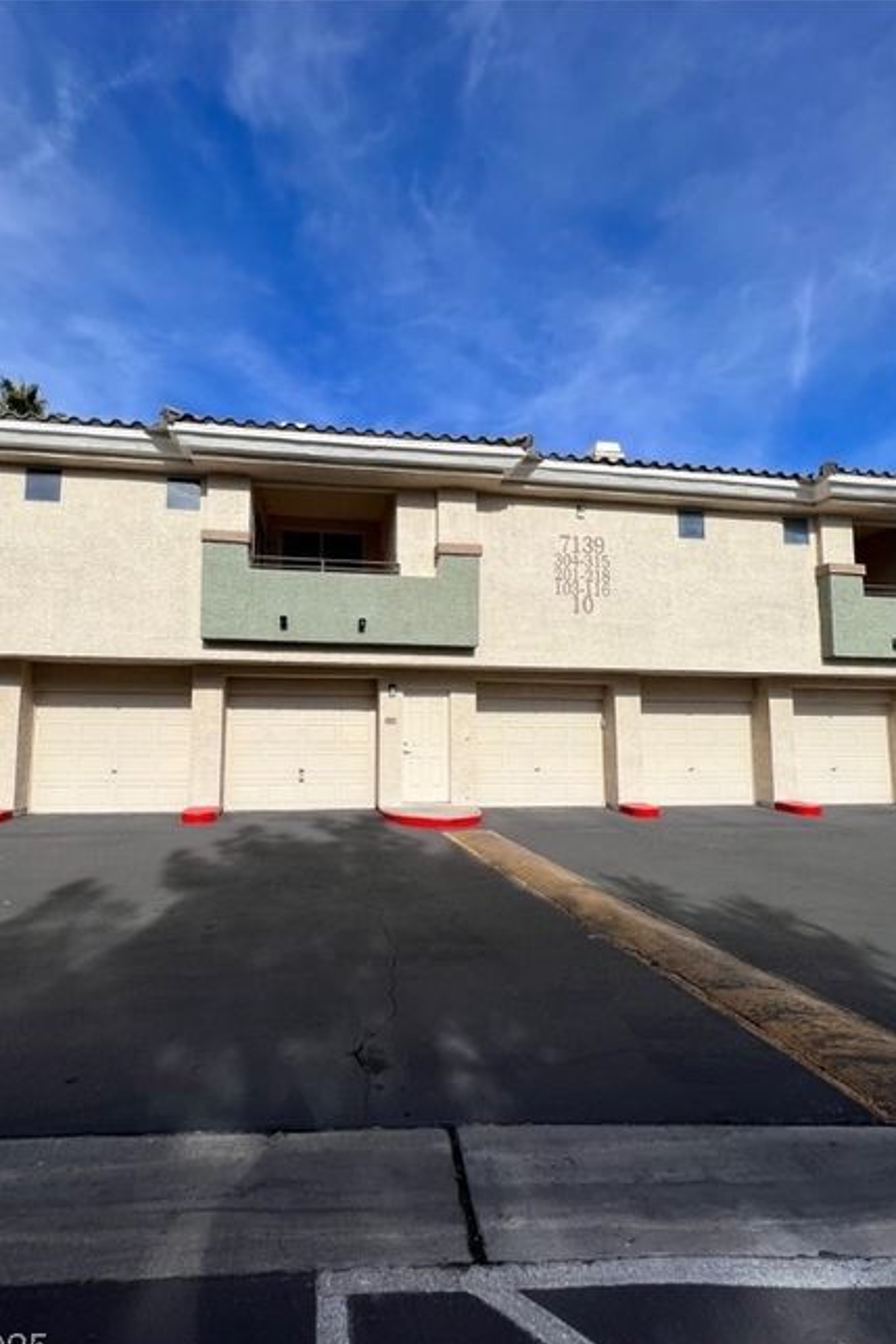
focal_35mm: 14
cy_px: 694
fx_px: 523
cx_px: 388
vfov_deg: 104.2
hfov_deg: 80.8
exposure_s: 1/2538
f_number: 1.8
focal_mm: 1.57
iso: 32
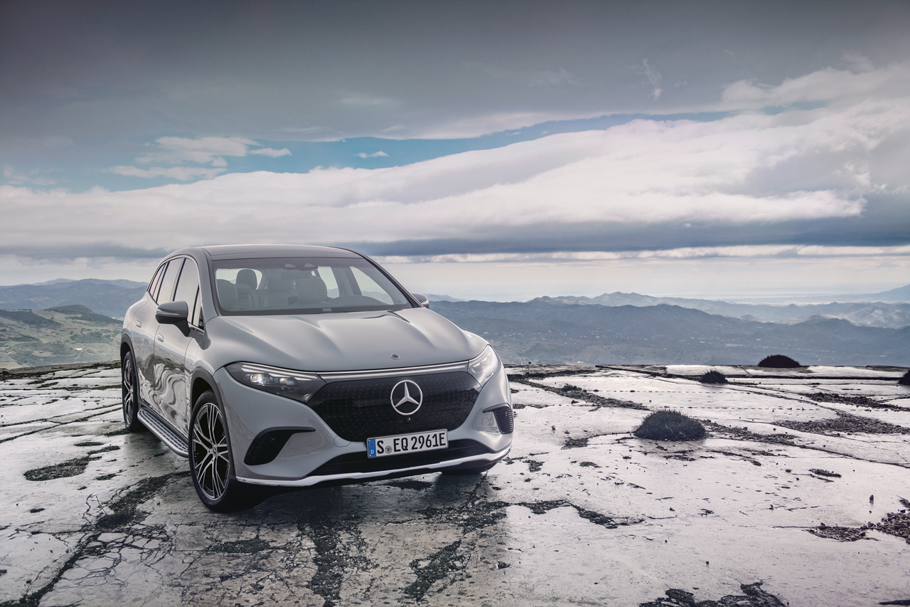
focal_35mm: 36
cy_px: 304
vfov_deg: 36.9
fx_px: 910
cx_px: 455
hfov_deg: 53.1
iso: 200
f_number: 5.6
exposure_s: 1/500
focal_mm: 36
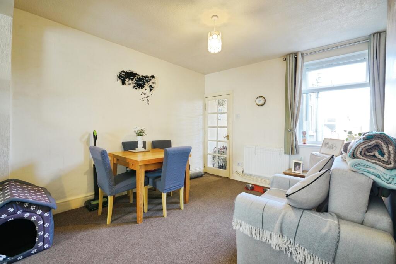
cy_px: 132
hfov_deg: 96.7
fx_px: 176
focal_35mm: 16
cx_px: 198
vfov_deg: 73.8
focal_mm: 16
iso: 1250
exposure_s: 1/25
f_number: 7.1
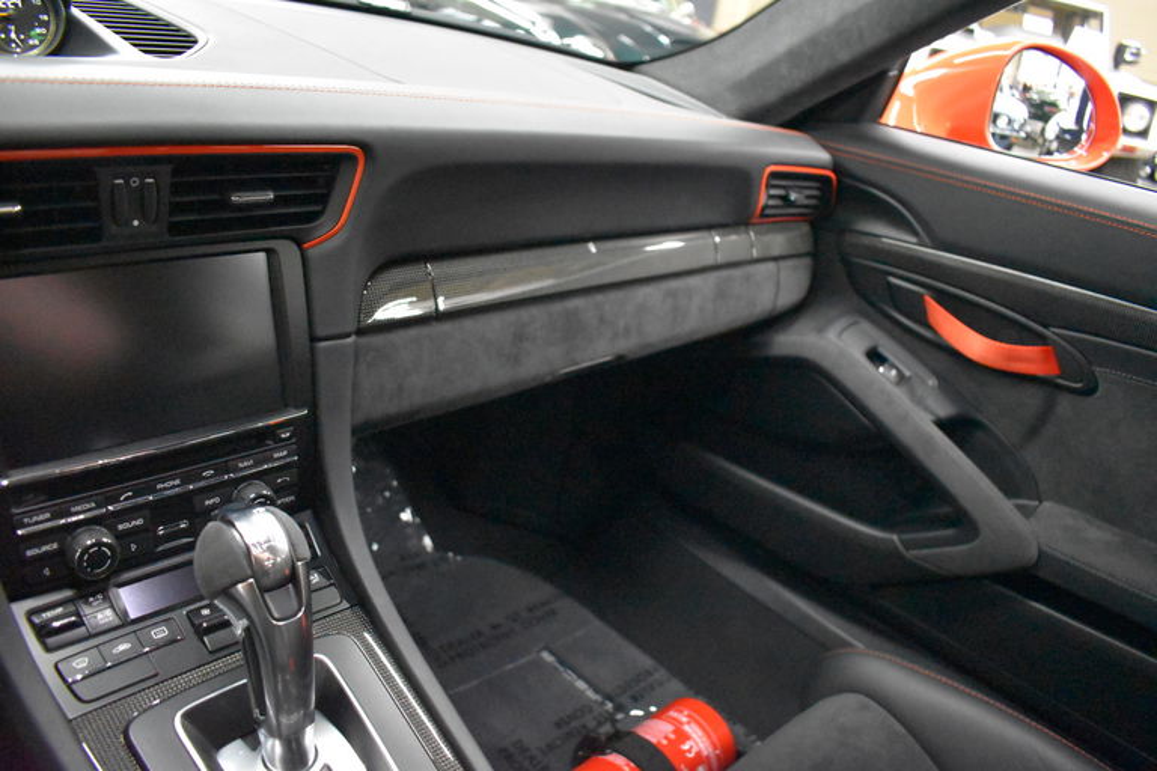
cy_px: 386
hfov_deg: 67.4
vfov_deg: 47.9
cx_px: 578
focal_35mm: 27
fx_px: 868
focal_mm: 18
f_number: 3.5
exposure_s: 1/125
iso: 11400
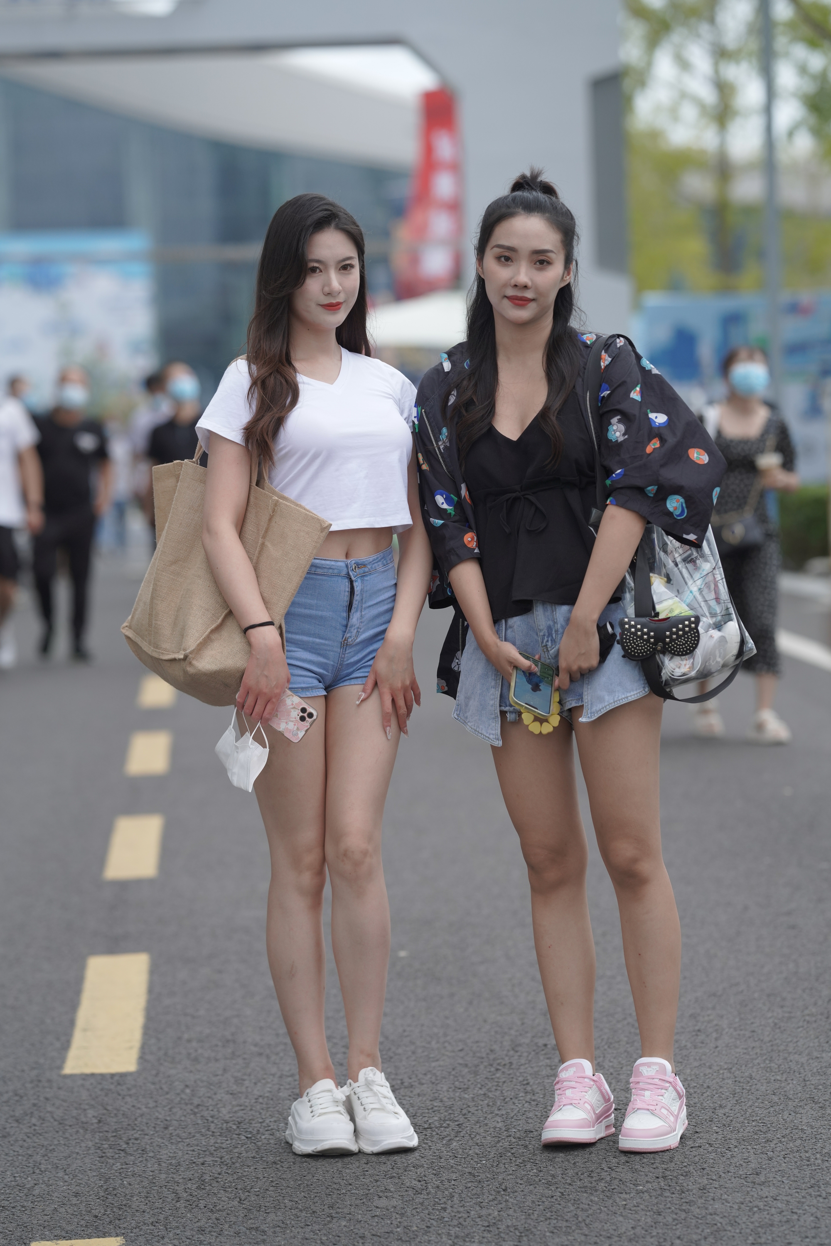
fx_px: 4674
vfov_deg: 15.2
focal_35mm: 135
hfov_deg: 10.2
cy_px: 623
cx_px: 416
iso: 400
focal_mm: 135
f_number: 3.2
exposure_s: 1/500
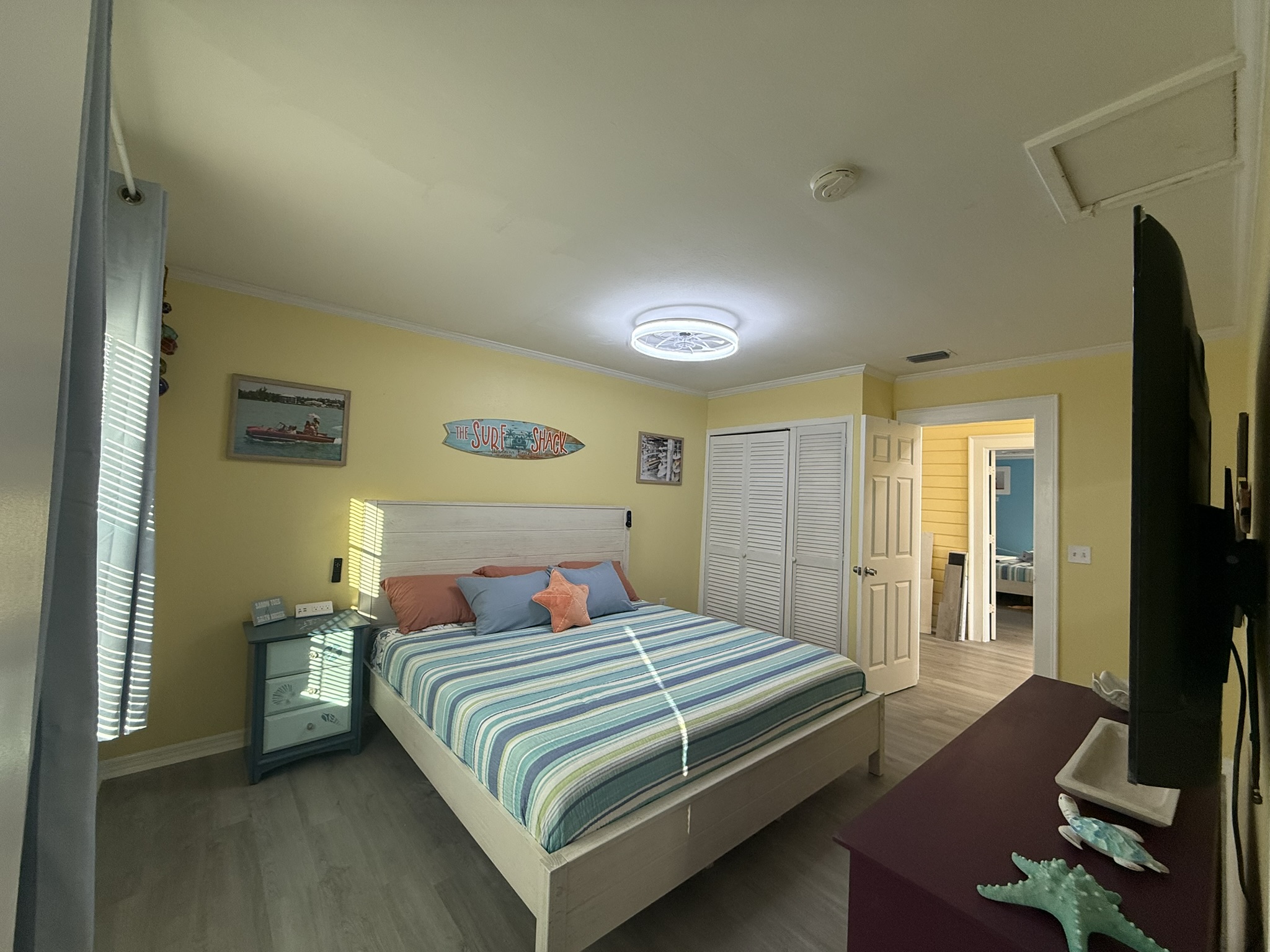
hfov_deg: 102.1
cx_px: 635
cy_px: 476
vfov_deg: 85.7
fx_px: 514
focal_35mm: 14
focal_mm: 2.22
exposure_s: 1/120
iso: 125
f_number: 2.2
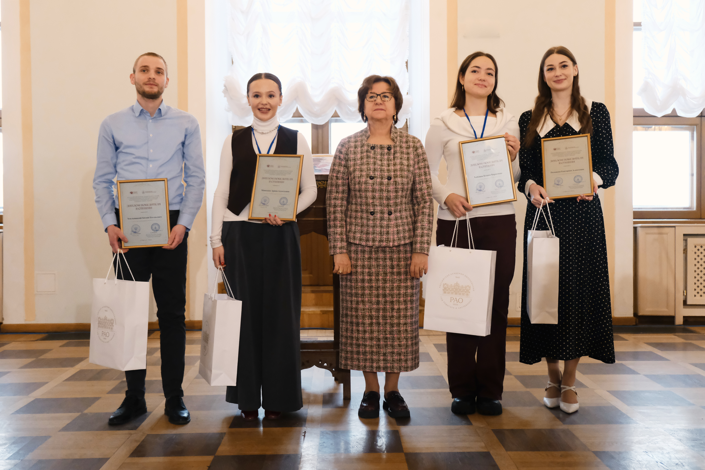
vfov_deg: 33.4
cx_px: 352
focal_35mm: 40
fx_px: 783
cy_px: 235
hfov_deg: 48.5
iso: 4000
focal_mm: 26.5
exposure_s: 1/180
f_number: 3.2
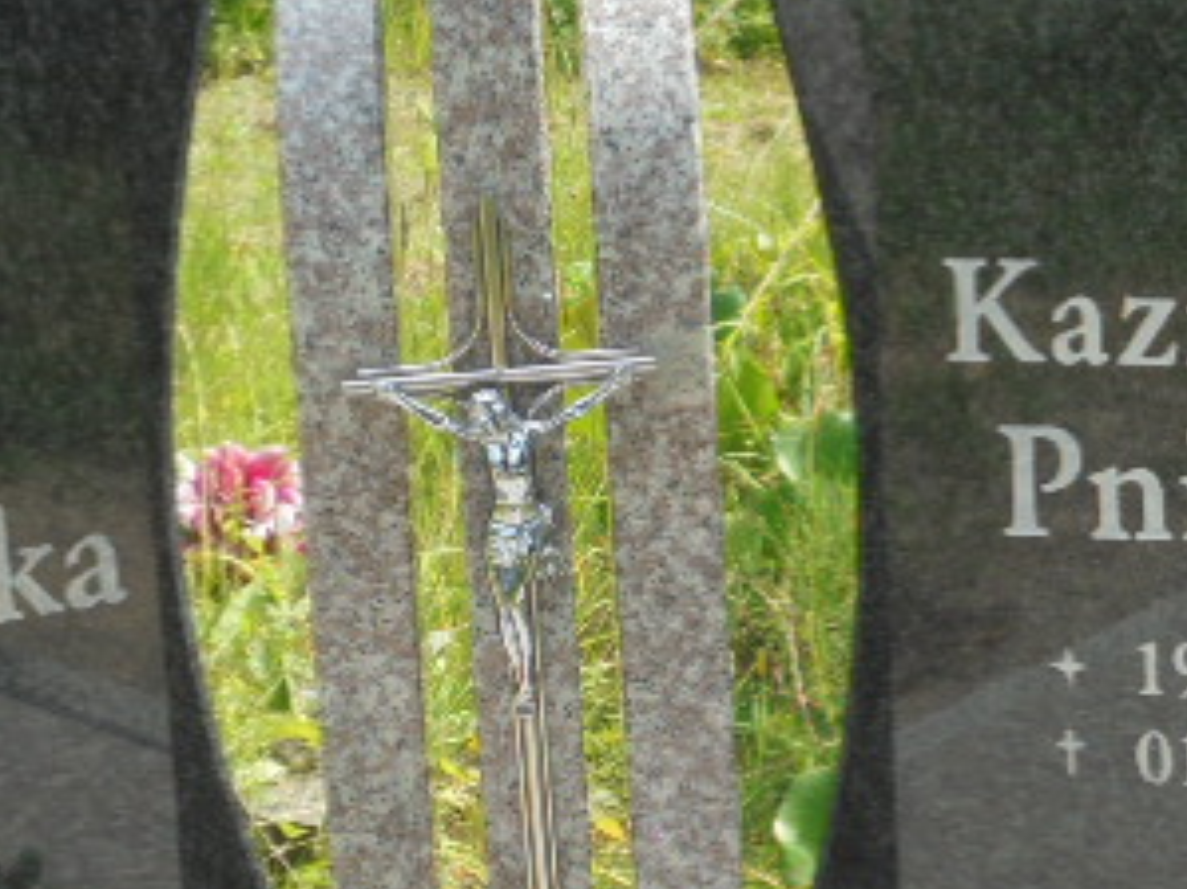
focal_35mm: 137
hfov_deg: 14.4
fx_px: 4696
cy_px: 568
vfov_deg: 10.8
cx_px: 496
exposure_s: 1/200
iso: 100
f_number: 5.6
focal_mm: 11.5
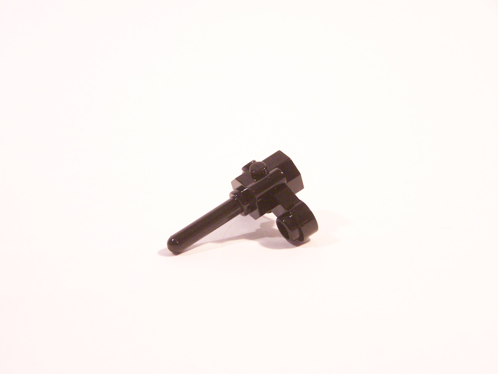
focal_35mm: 117
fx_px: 1683
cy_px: 187
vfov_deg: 12.7
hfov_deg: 16.8
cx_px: 249
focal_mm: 19.4
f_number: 3.2
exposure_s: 1/45
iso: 400
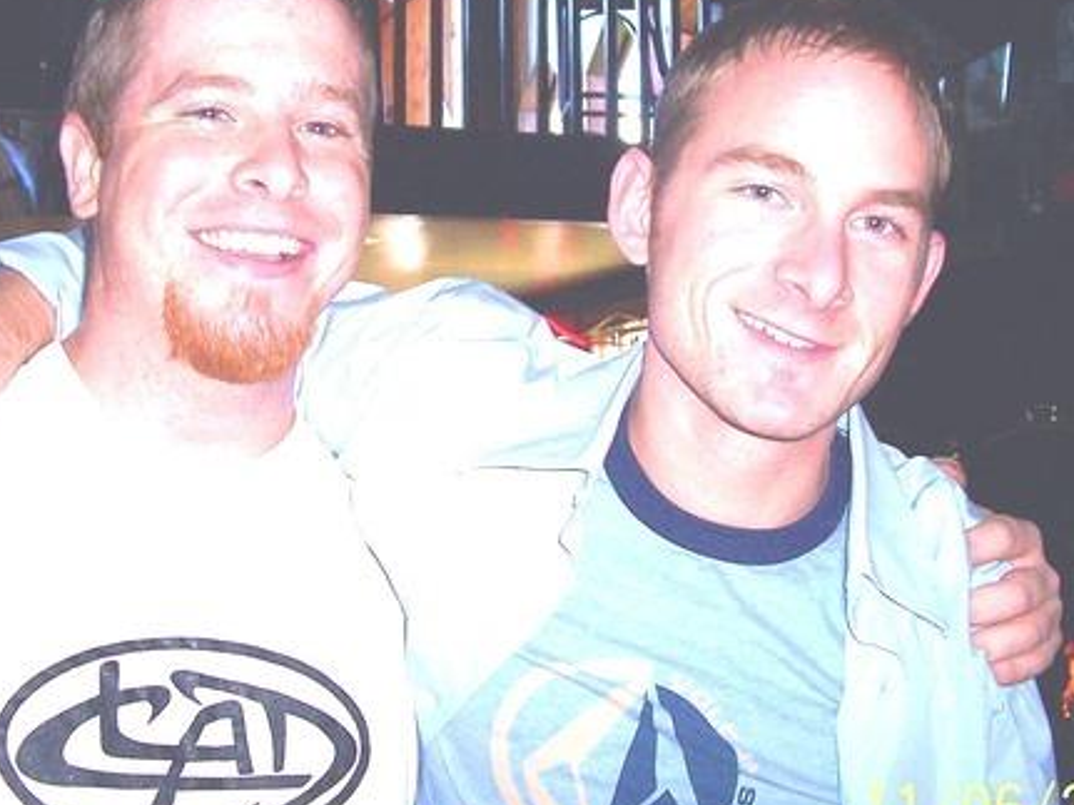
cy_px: 361
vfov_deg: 26.5
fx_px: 1706
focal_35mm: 55
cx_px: 478
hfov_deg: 34.9
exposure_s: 1/60
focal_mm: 5.6
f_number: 2.8
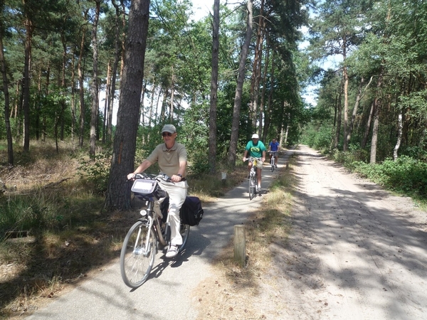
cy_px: 160
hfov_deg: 69.4
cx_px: 214
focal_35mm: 25
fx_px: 308
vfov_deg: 54.9
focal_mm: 4.4
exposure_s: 1/400
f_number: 2.8
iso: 100
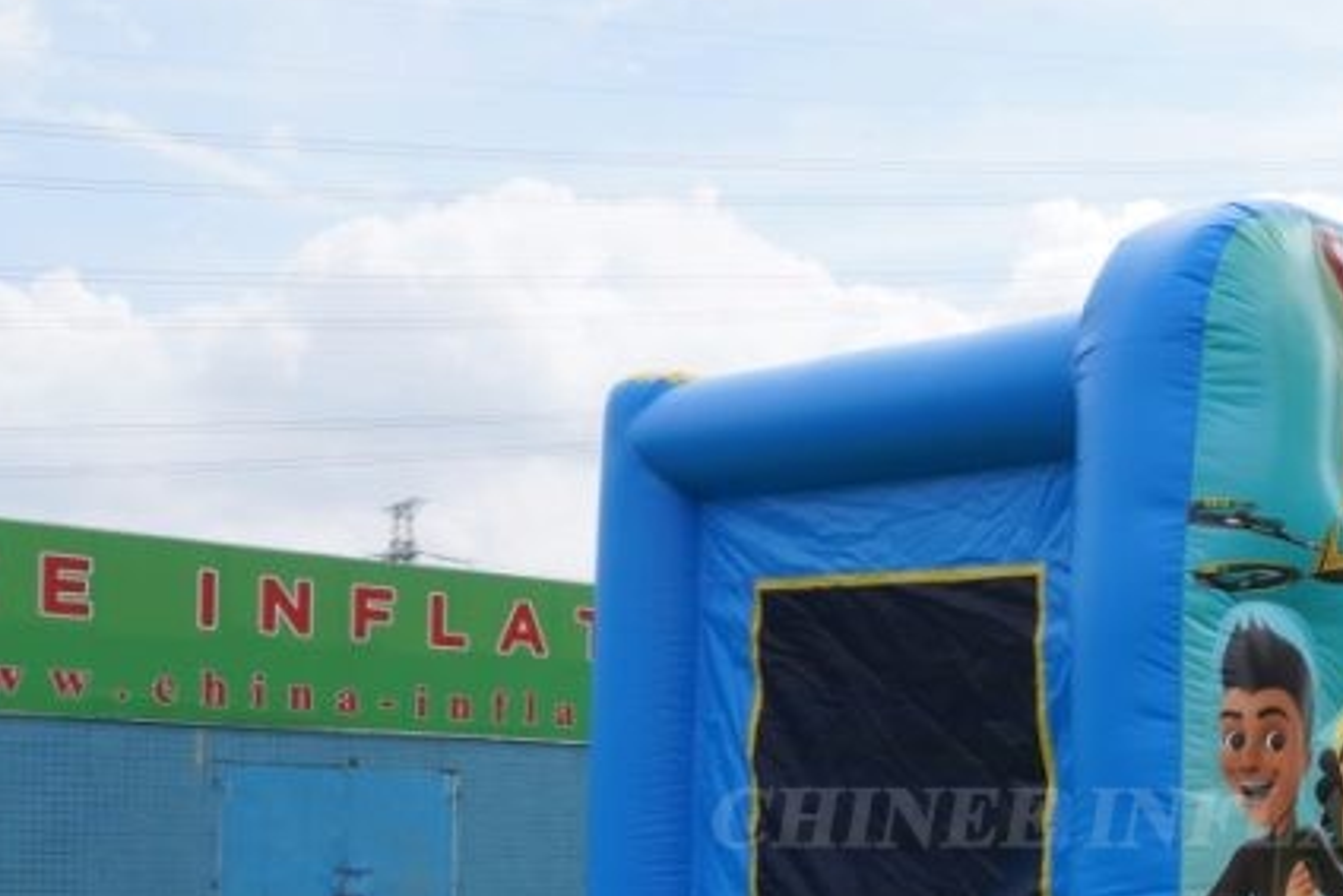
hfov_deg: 32.2
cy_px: 879
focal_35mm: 58
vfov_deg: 22.6
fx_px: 2164
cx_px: 1286
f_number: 4.5
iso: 100
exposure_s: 1/640
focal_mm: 16
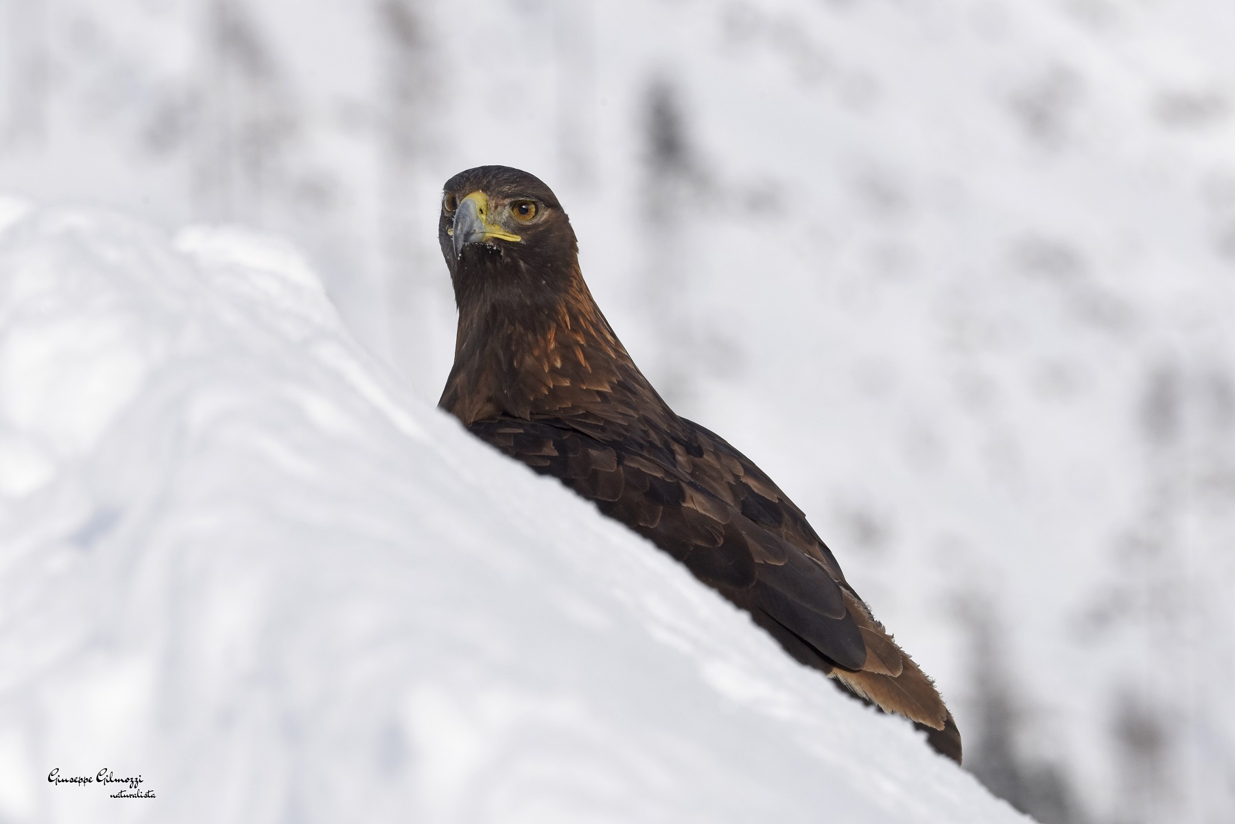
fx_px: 17156
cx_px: 618
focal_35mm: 500
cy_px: 412
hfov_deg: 4.1
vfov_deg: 2.8
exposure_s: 1/250
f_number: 16
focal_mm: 500
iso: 400
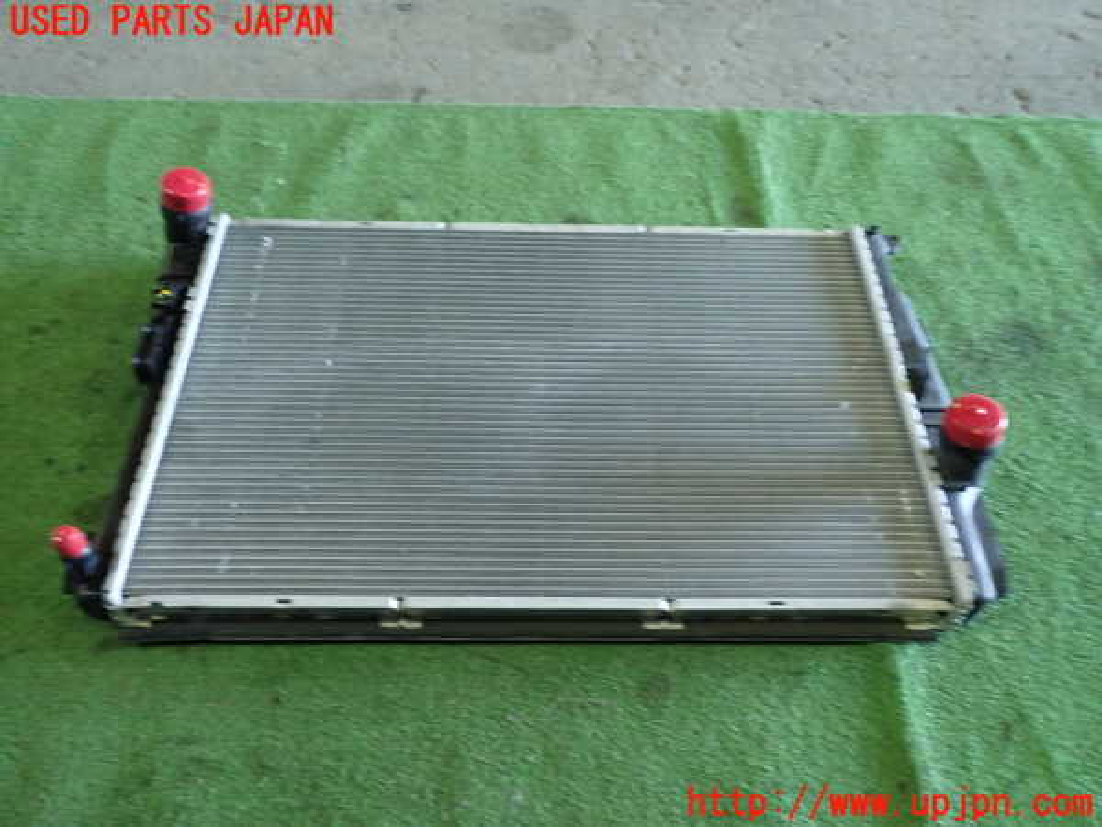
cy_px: 414
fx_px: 955
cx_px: 551
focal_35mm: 30
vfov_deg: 46.8
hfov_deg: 60.0
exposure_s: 1/30
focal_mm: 5.4
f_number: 2.3
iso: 320
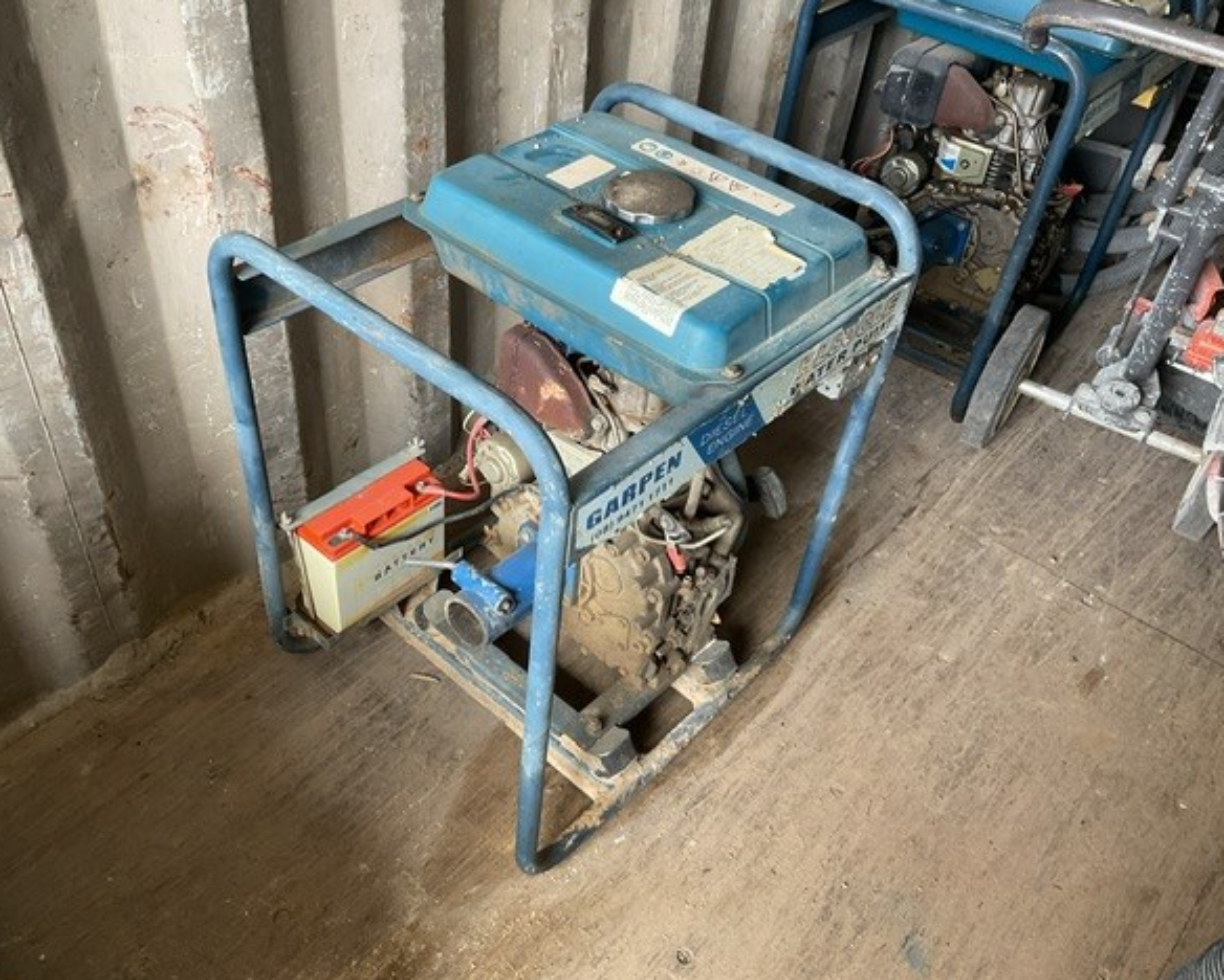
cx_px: 558
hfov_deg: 57.1
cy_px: 488
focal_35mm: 31
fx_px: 1124
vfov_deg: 47.2
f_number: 1.8
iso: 80
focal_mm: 3
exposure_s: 1/50
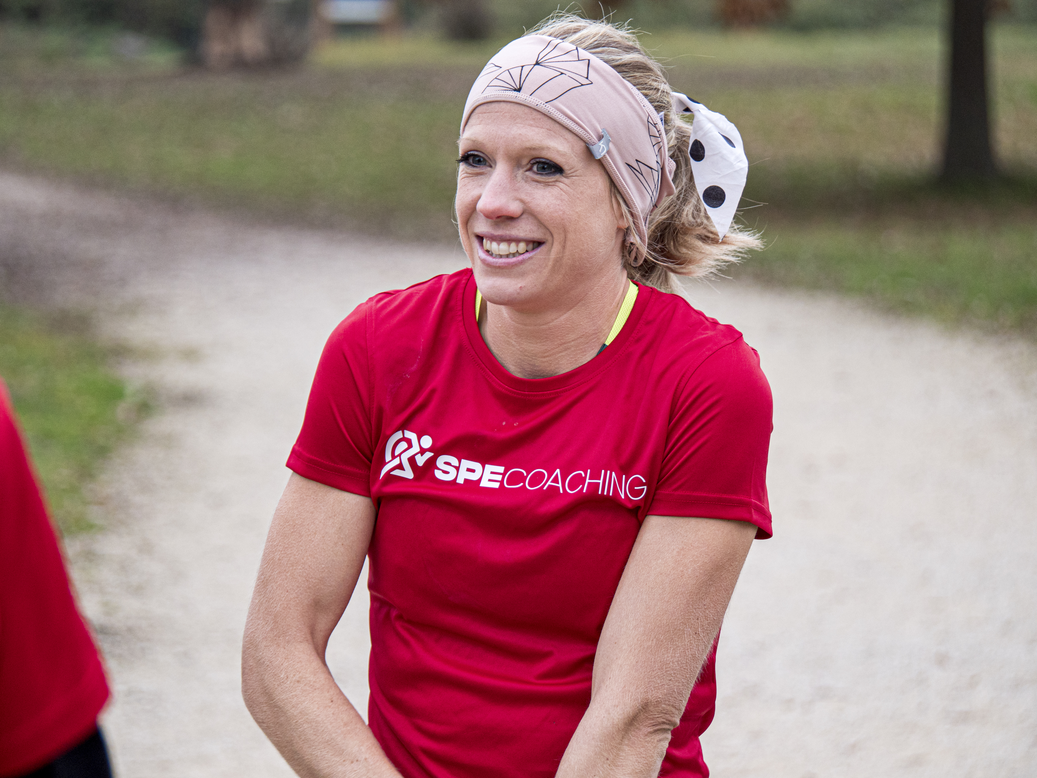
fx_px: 8987
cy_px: 389
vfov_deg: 5.0
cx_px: 518
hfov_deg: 6.6
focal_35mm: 300
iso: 3200
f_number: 4.5
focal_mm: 150
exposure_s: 1/800
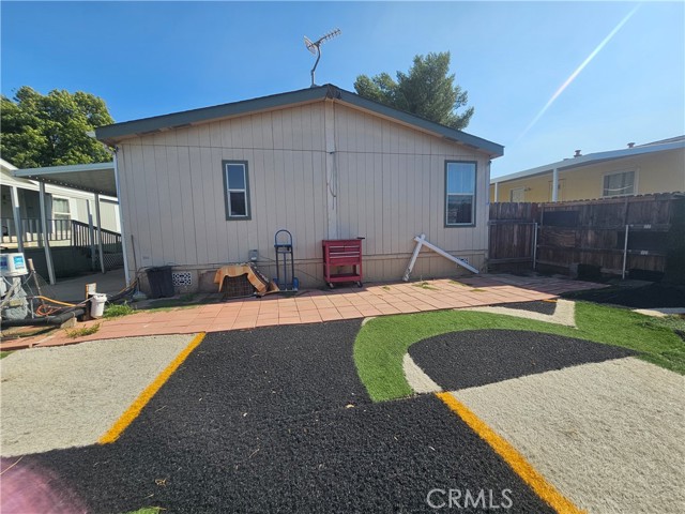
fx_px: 257
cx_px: 342
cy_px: 257
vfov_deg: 89.9
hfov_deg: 106.2
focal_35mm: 13
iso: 50
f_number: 2.2
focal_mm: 2.2
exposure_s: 1/2296
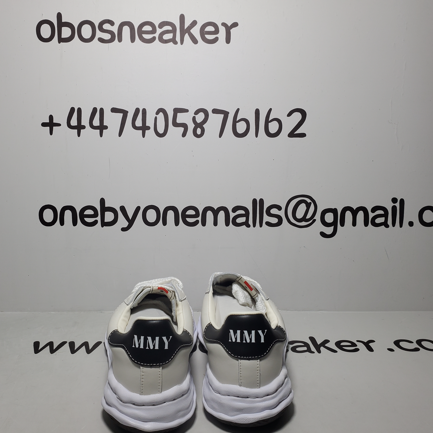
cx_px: 207
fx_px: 439
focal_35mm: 31
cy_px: 217
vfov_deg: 52.5
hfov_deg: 52.5
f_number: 2.4
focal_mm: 4.3
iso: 50
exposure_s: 1/302
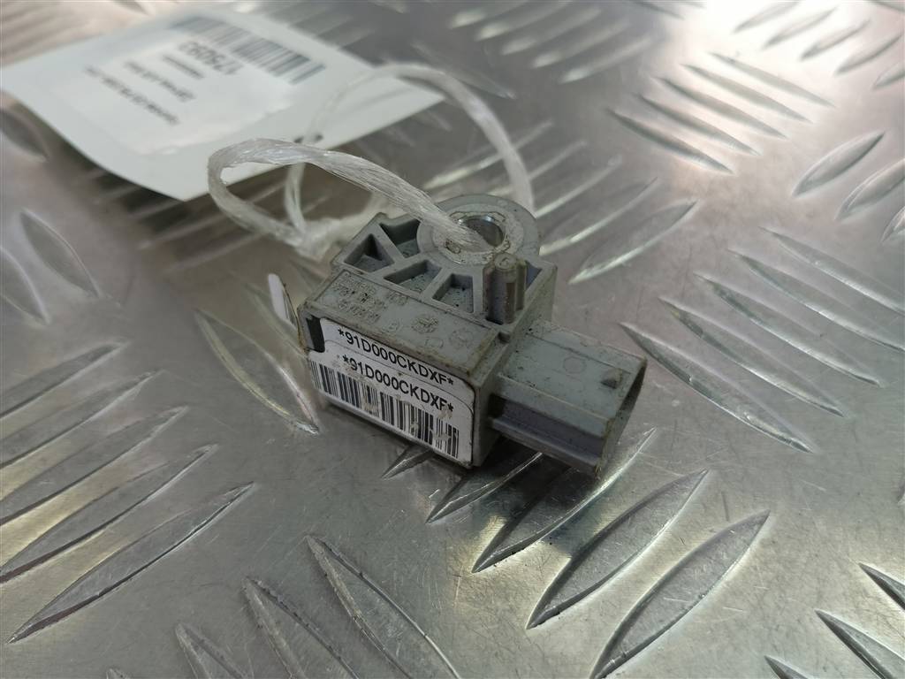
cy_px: 340
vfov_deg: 51.4
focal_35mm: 27
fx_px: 706
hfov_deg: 65.3
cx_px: 452
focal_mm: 4.11
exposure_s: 1/100
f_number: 1.6
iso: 110
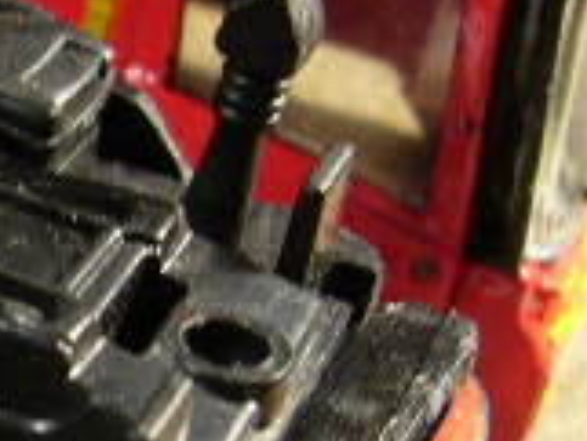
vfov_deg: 10.6
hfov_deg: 13.1
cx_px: -390
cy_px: 419
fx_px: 2359
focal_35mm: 139
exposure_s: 1/13
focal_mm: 5.8
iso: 100
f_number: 2.8
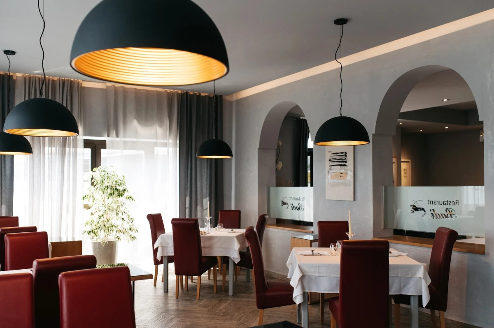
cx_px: 247
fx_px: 480
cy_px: 164
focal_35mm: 35
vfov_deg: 37.8
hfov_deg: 54.5
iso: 800
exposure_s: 1/250
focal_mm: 35
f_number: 4
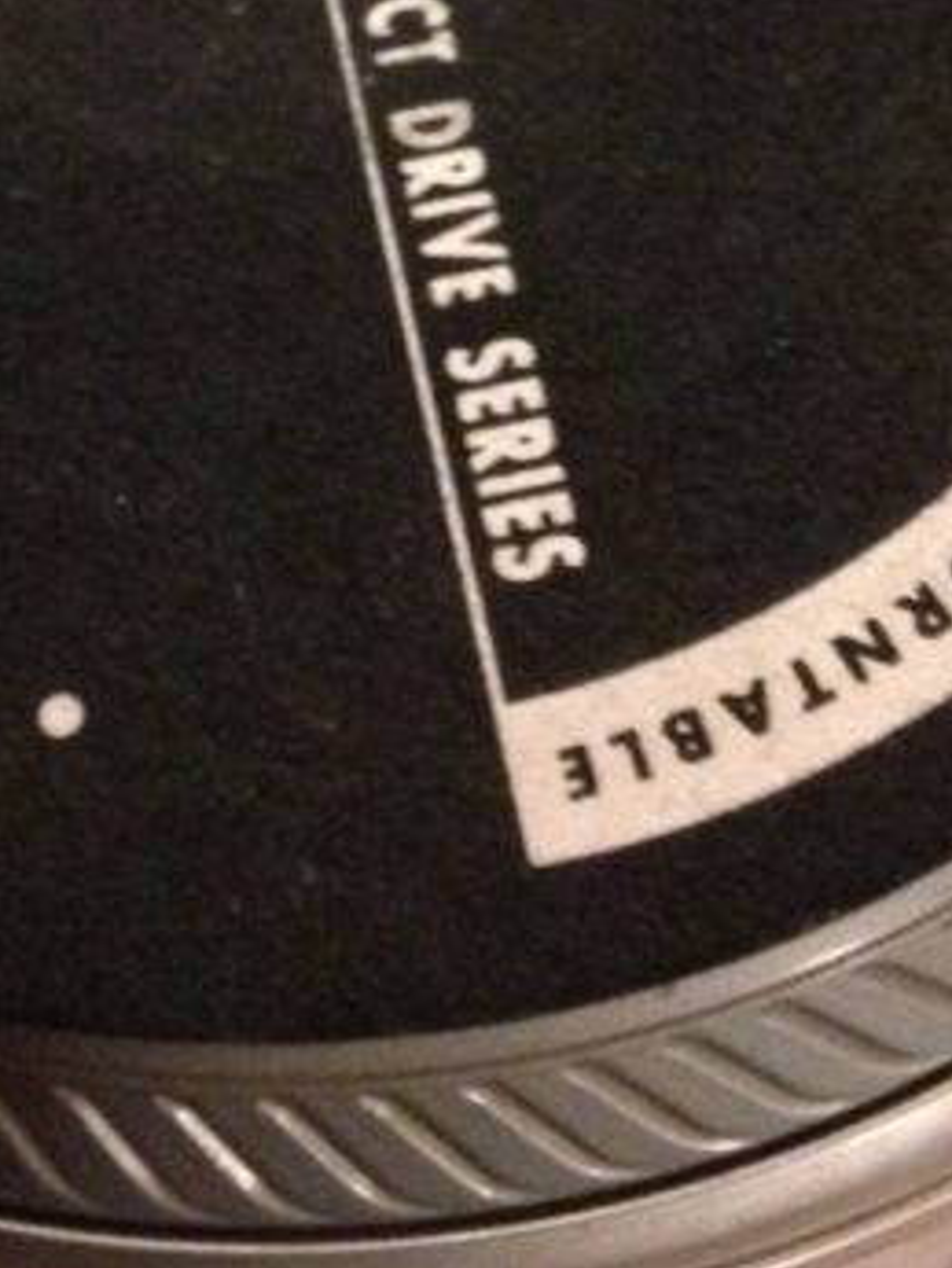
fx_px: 3591
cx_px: 320
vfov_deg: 19.4
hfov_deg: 15.1
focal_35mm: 98
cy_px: -40
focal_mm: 4.12
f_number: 2.4
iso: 800
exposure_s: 1/15
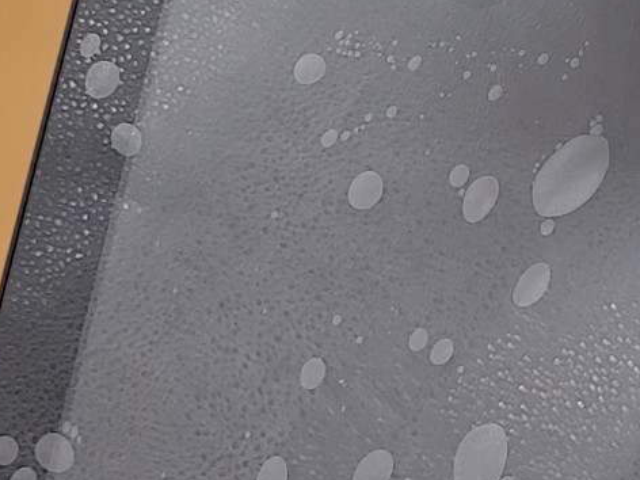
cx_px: 673
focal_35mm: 125
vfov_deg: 11.8
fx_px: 2311
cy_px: 415
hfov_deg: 15.4
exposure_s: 1/120
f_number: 1.8
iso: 50
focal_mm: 4.36
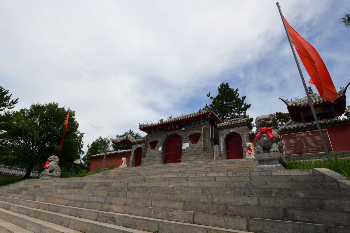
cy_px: 116
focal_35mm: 19
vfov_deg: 64.6
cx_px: 175
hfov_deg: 86.9
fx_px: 185
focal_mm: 19
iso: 800
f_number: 16
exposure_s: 1/800
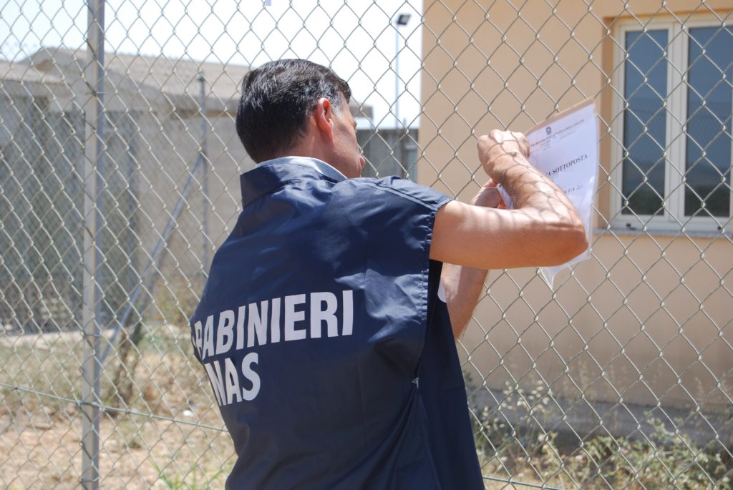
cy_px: 245
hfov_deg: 24.6
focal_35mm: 82
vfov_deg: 16.6
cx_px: 366
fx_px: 1681
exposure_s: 1/160
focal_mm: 55
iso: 100
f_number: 6.3
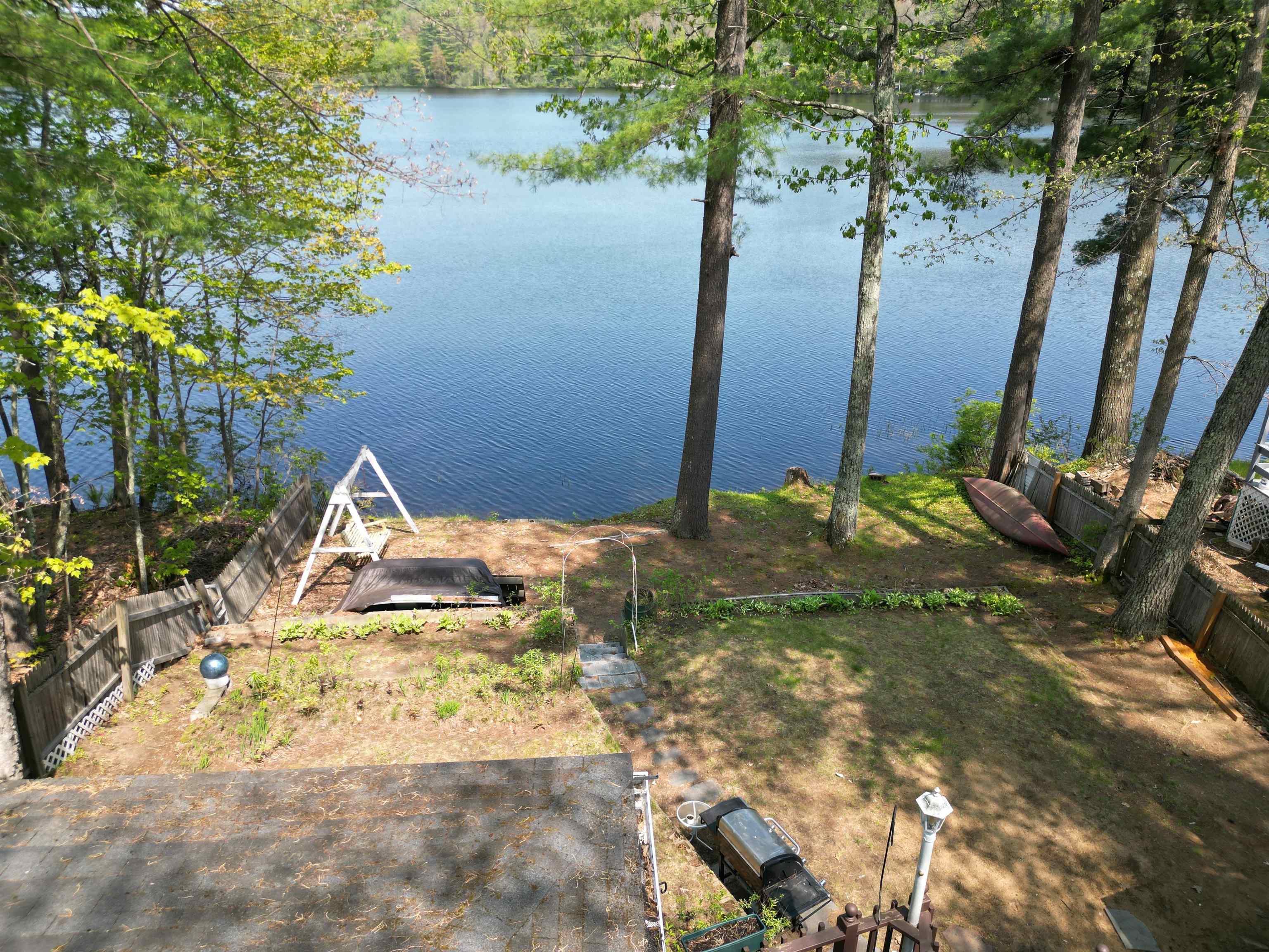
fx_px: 880
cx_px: 634
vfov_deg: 56.8
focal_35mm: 24
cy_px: 476
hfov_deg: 71.6
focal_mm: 6.72
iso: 110
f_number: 1.7
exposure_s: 1/1000
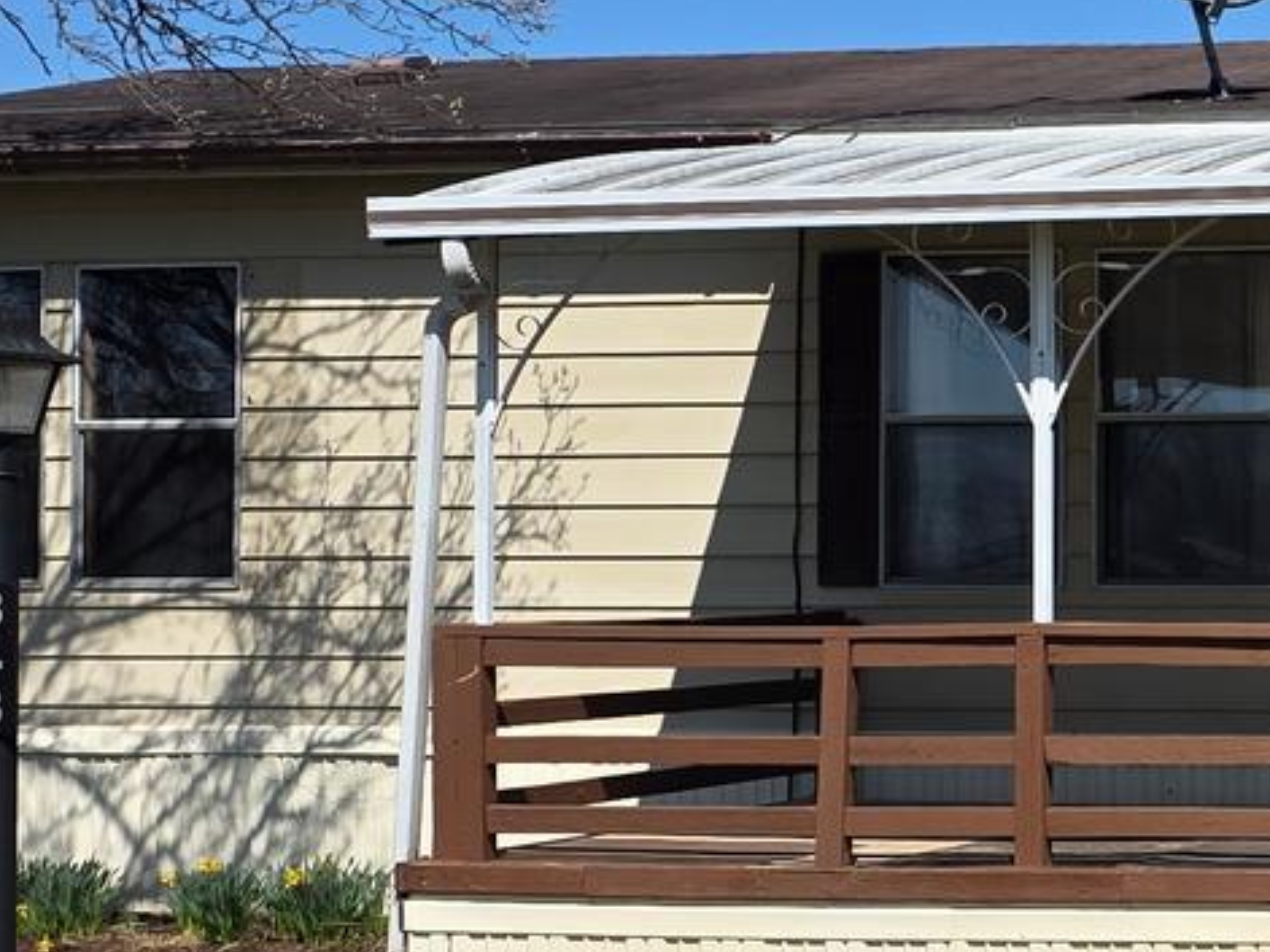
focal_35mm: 100
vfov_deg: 14.8
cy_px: 542
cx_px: 1569
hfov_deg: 18.5
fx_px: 3668
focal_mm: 6.3
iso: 80
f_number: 1.7
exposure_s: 1/7944
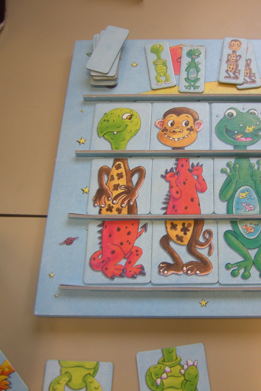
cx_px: 195
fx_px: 435
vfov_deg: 48.5
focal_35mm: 40
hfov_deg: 32.8
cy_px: 196
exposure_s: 1/53.4
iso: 128
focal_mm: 4.7
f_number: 2.8
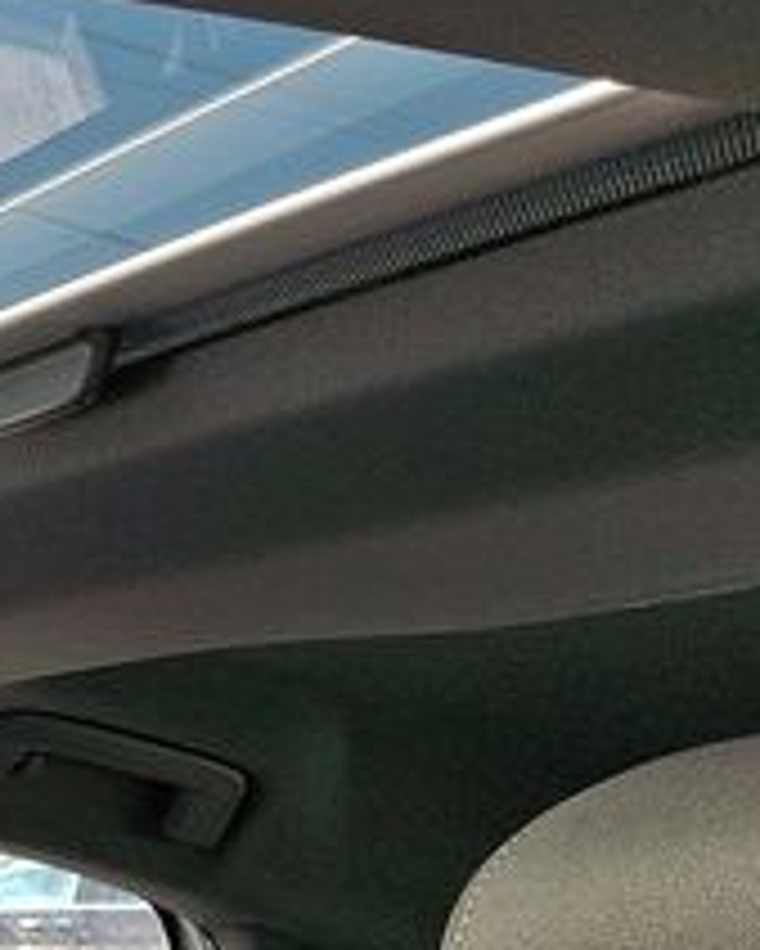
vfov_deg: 25.5
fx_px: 2079
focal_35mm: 74
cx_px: -598
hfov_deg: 17.1
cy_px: 266
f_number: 1.8
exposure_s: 1/175
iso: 25
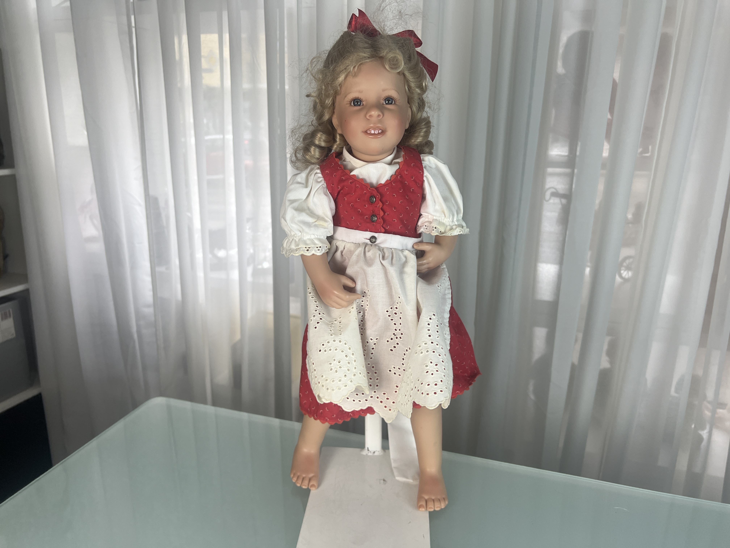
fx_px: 548
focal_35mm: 26
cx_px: 365
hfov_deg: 67.3
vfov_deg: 53.1
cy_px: 274
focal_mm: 5.7
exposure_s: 1/243
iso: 40
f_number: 1.5
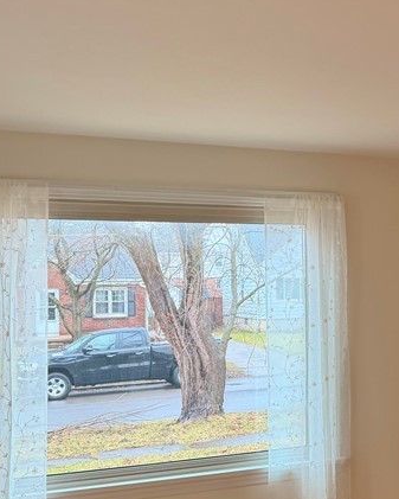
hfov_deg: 24.7
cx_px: 445
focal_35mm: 57
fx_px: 841
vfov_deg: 33.0
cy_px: 280
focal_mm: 6.76
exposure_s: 1/60
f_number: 1.78
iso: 100
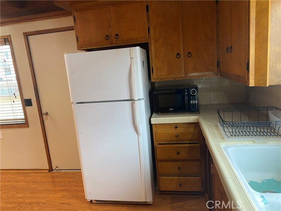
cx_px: 140
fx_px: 211
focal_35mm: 26
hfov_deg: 67.3
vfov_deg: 53.1
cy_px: 106
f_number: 1.8
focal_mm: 4.25
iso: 160
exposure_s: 1/60
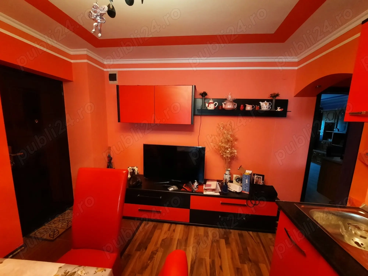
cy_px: 138
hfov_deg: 106.2
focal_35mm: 13
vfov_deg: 89.9
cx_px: 184
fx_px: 138
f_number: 2.2
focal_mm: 1.74
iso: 500
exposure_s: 1/25
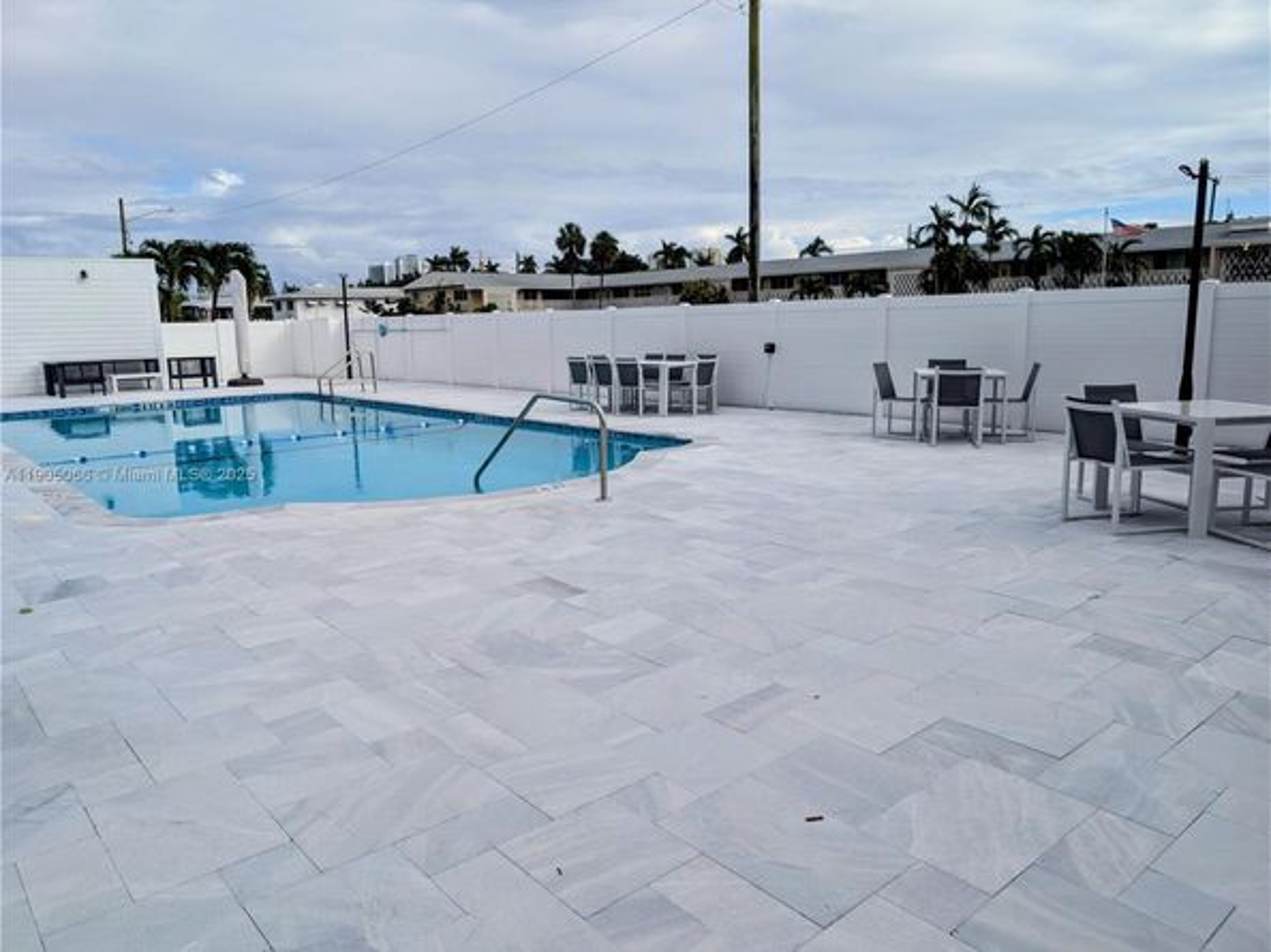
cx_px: 636
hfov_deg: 71.6
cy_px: 476
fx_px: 881
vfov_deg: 56.8
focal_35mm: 24
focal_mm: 6.9
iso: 18
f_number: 1.68
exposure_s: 1/839
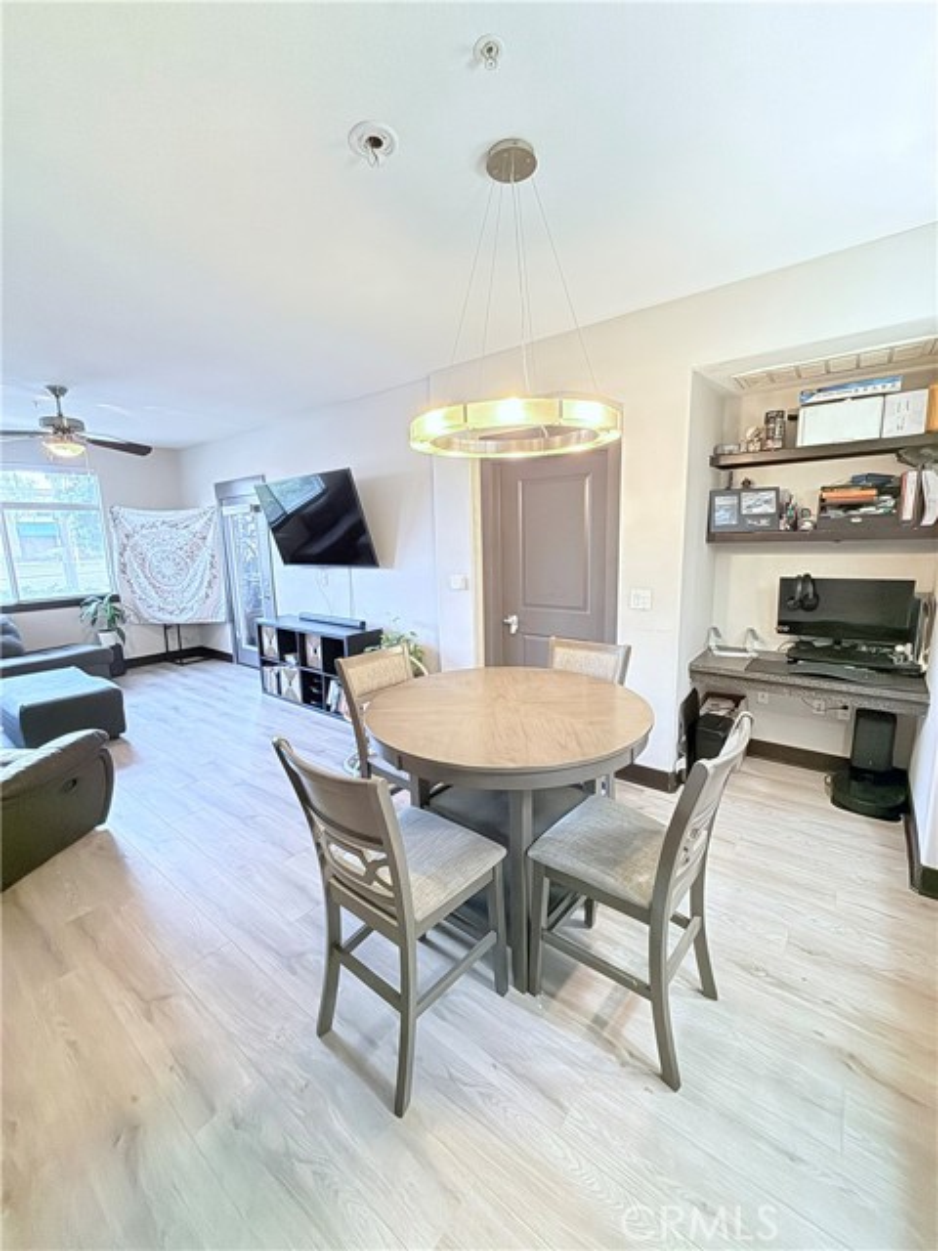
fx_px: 506
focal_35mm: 14
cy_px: 626
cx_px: 469
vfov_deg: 102.1
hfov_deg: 85.7
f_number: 2.2
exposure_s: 1/60
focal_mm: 2.22
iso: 800
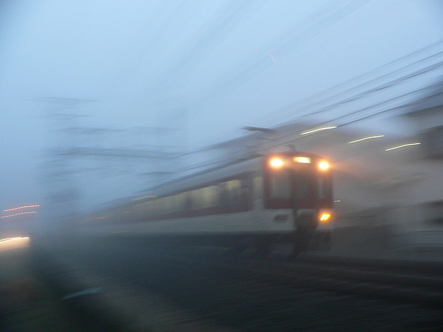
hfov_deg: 52.6
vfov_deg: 40.7
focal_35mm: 35
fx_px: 448
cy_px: 166
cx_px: 222
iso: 80
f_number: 2.8
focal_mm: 4.6
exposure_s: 1/10
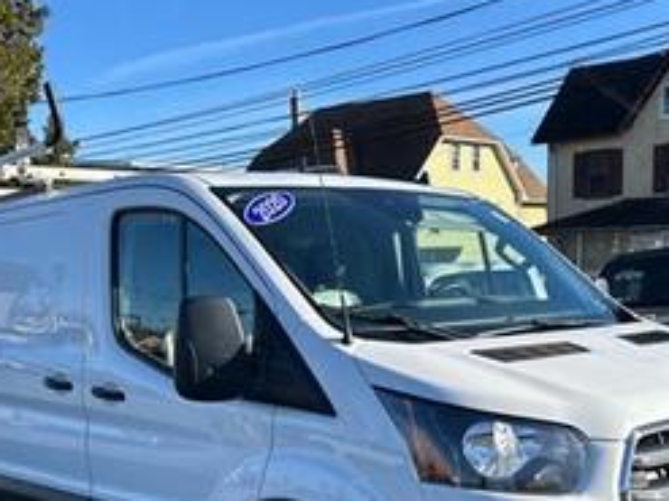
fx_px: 1024
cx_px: 320
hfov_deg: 36.2
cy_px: 395
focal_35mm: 53
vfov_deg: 27.0
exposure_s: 1/3257
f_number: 1.5
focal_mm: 5.7
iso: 50
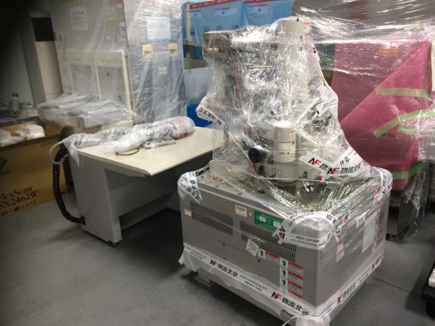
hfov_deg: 61.7
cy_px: 163
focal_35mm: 29
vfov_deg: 48.2
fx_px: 364
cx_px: 218
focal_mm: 4.15
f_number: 2.2
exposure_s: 1/30
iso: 160
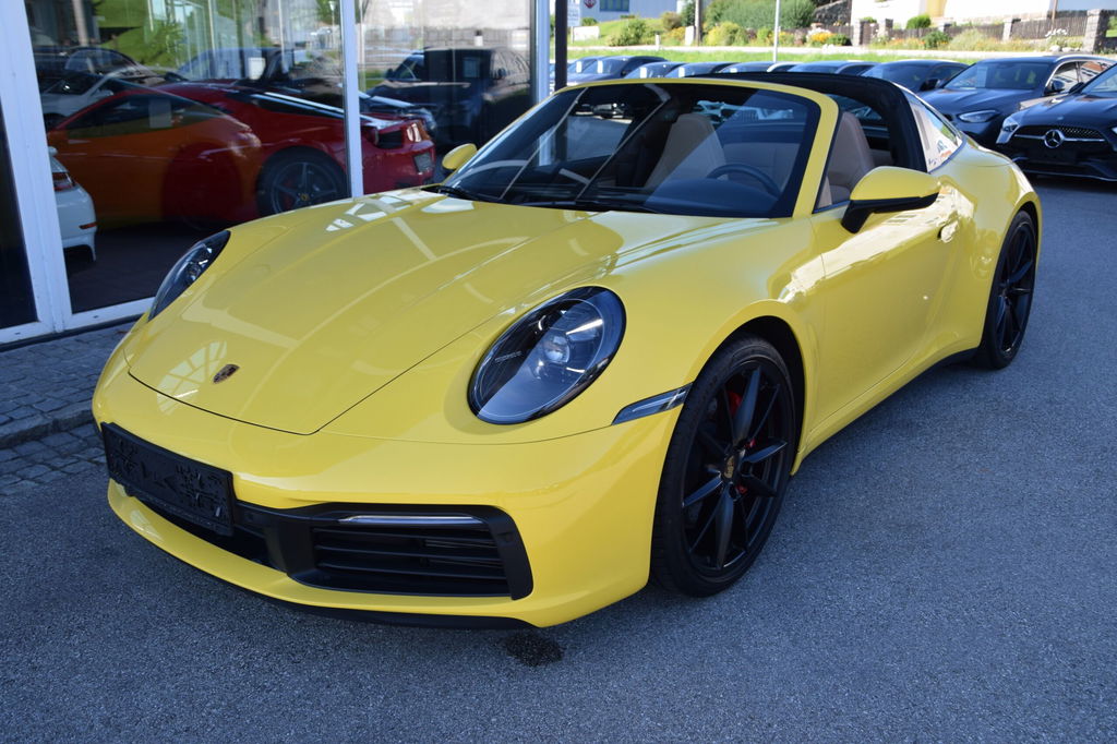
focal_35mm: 32
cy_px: 372
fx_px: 977
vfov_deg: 41.7
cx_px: 558
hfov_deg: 59.5
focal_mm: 21
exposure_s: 1/250
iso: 280
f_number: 8
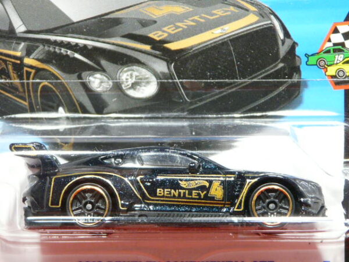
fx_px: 1543
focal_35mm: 153
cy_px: 131
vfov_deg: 9.7
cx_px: 174
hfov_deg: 12.9
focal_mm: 15.8
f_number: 3.6
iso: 200
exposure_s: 1/25
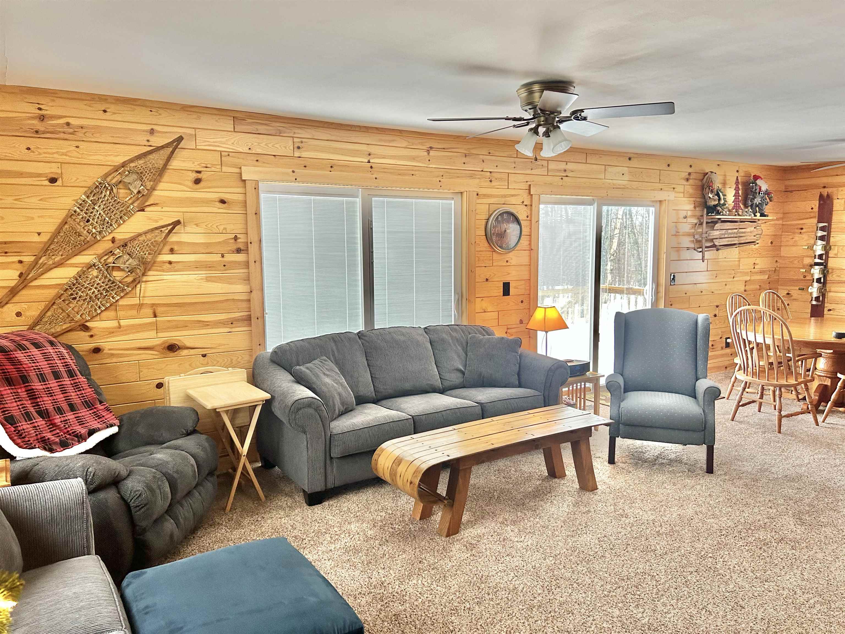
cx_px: 422
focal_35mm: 26
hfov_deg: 67.3
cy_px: 317
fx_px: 635
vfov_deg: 53.1
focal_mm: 5.7
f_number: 1.5
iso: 125
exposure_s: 1/80
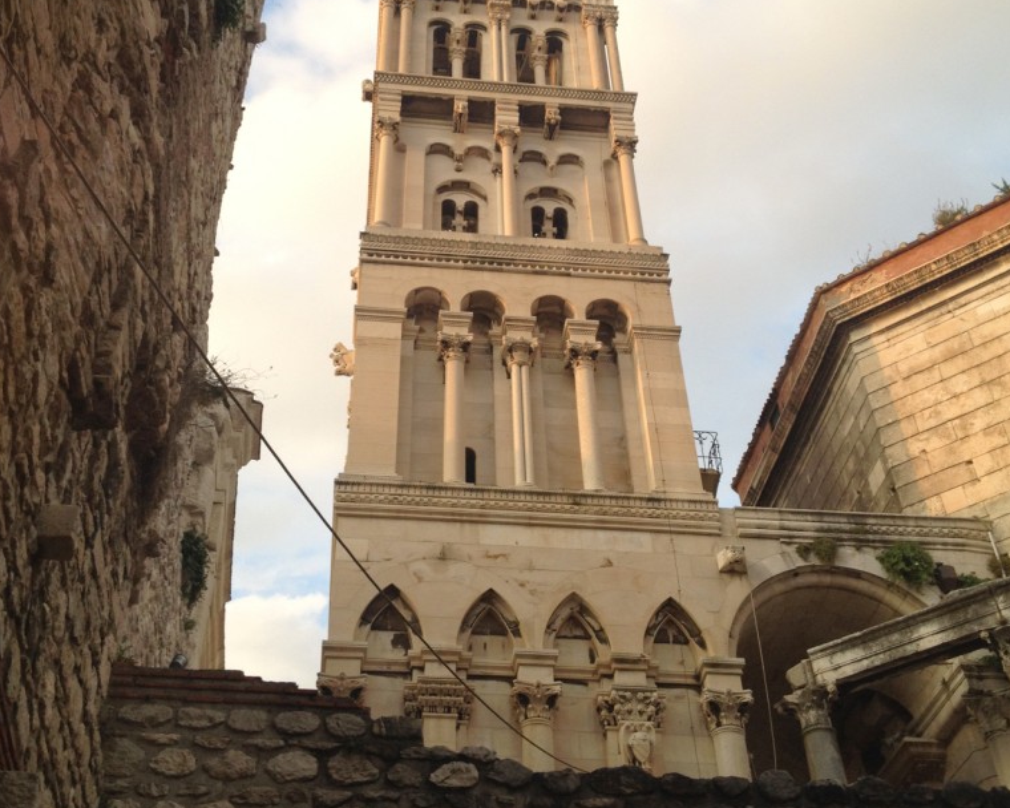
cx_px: 506
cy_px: 326
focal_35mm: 46
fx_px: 1375
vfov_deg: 32.7
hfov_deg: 40.3
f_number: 2.4
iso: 50
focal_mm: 4.28
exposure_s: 1/198
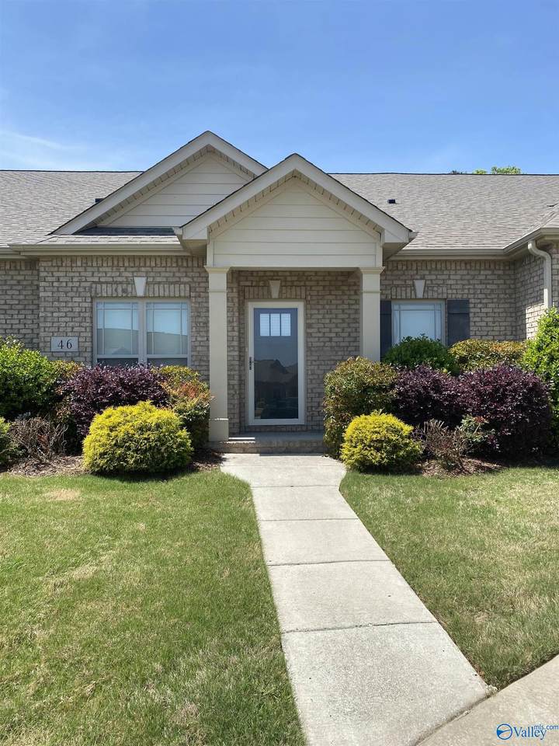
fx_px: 560
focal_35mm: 26
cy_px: 373
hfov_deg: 53.1
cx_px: 280
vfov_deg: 67.3
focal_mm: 4.25
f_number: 1.8
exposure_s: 1/2513
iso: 32
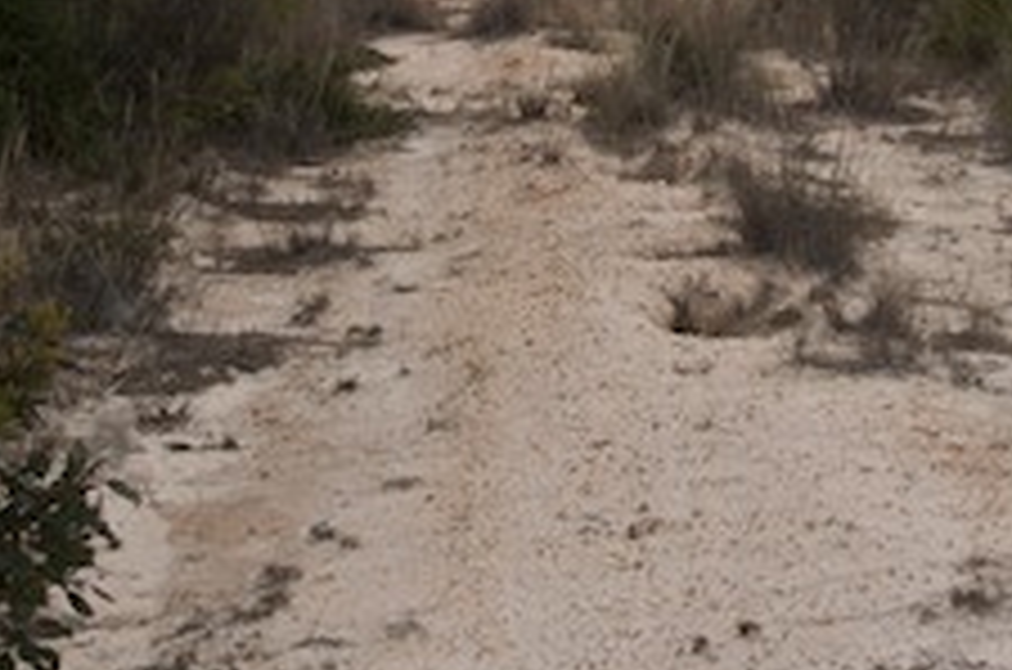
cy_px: -171
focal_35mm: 120
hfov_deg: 16.8
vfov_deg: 11.1
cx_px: 945
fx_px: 3366
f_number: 11
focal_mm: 30
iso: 320
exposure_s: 1/400
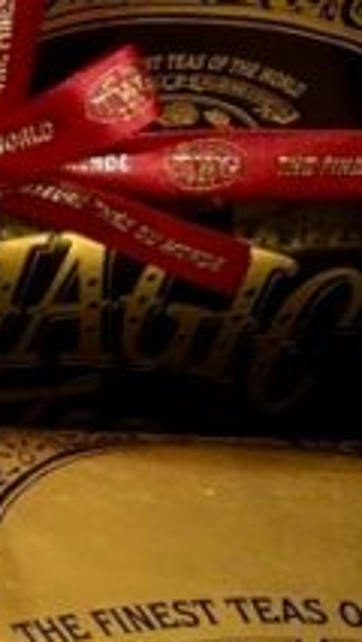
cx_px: -1104
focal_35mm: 136
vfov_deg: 15.5
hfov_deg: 6.8
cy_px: 648
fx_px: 2318
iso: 64
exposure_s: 1/50
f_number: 1.6
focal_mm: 5.96
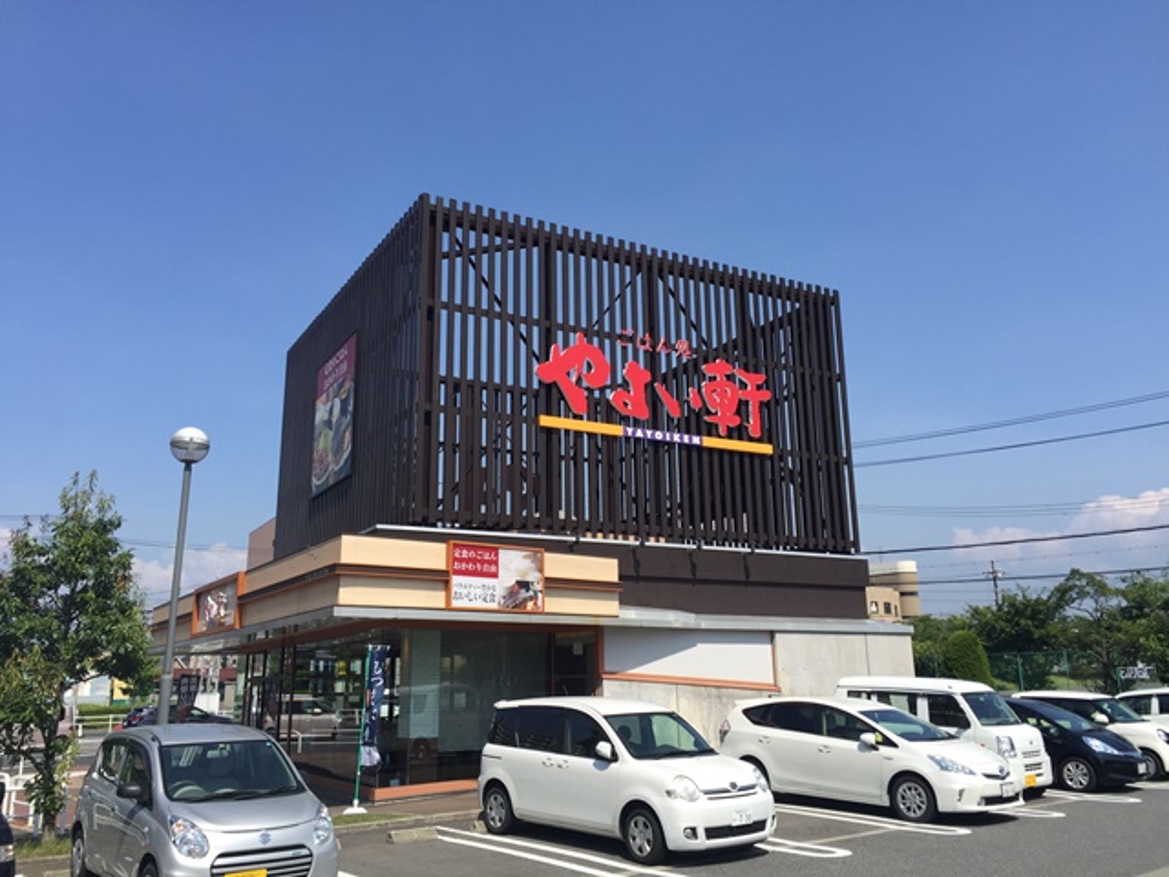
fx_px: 979
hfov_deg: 61.7
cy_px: 438
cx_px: 584
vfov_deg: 48.2
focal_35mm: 29
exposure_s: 1/2326
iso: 32
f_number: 2.2
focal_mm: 4.15
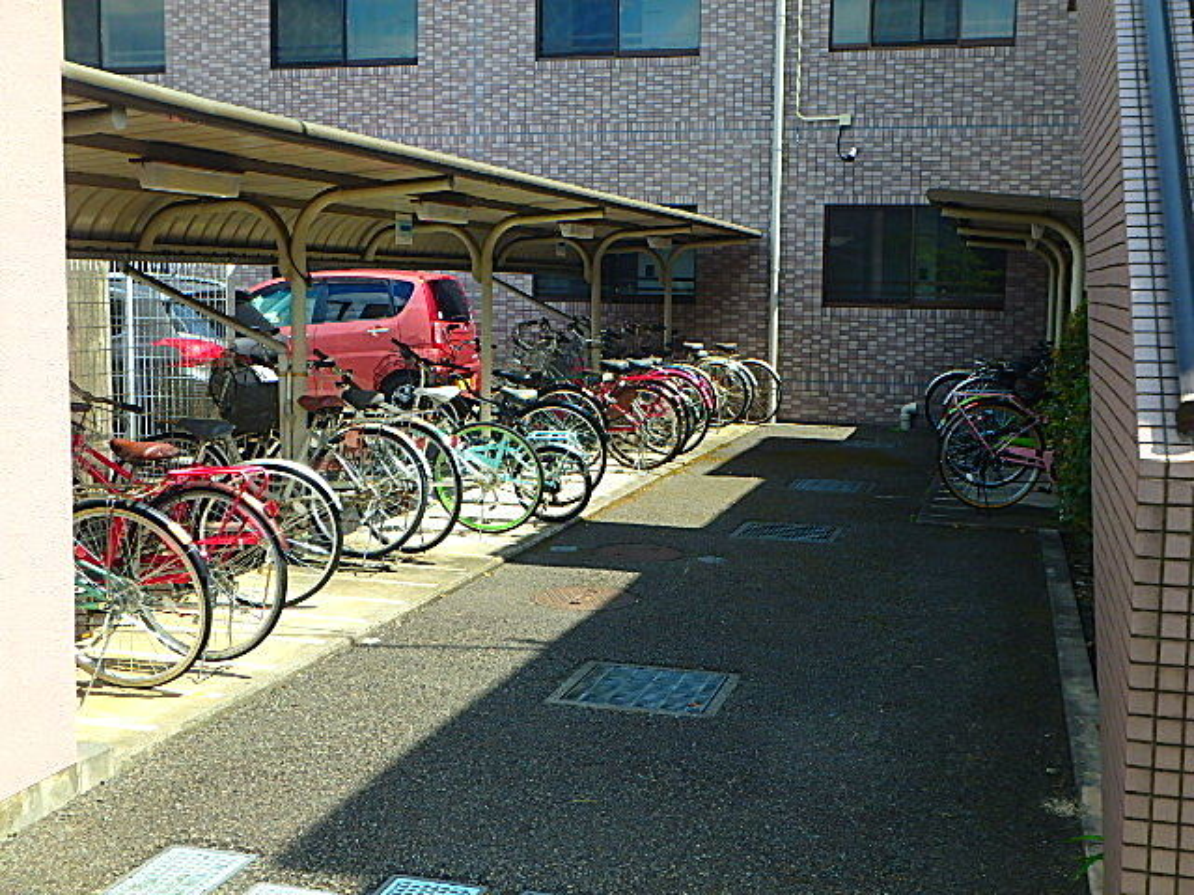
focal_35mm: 39
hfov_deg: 47.9
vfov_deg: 36.8
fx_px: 1345
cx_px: 597
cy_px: 448
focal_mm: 6.9
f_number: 5.1
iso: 125
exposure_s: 1/250
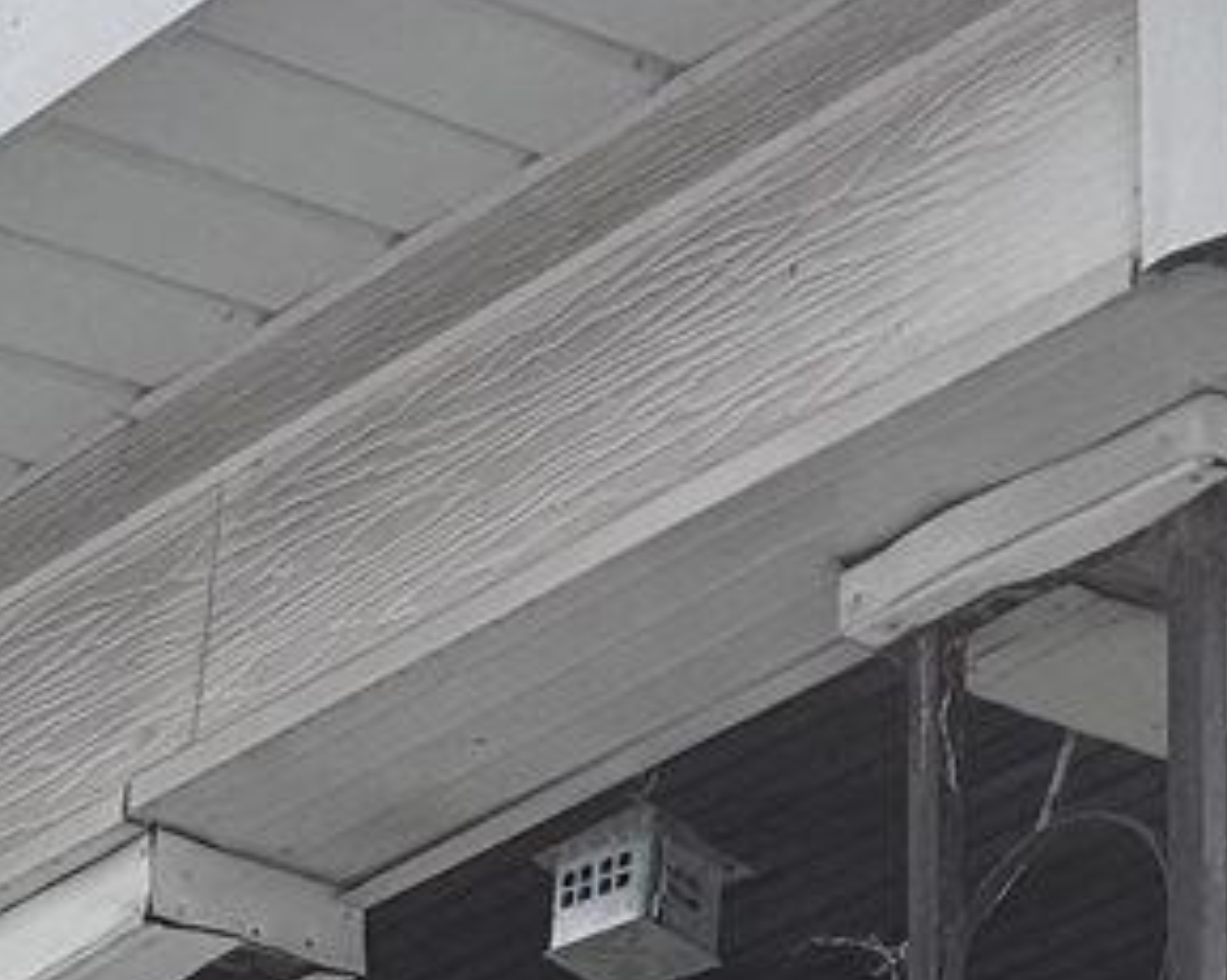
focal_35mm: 187
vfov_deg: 7.4
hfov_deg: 9.9
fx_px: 6789
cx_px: -751
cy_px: 2868
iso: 80
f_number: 1.78
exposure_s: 1/747
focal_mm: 6.76
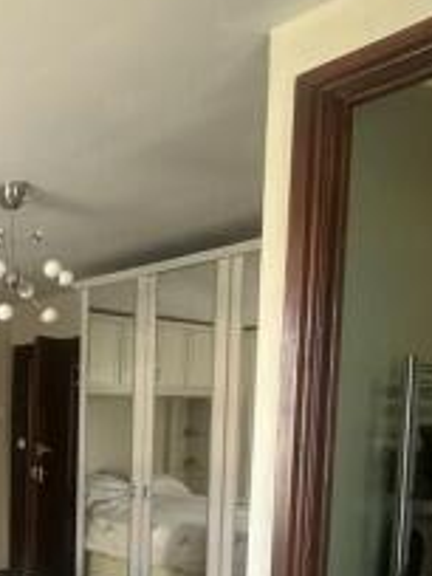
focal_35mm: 40
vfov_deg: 44.0
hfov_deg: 28.6
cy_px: 481
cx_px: -145
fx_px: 666
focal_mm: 2.22
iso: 250
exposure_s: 1/99
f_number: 2.2
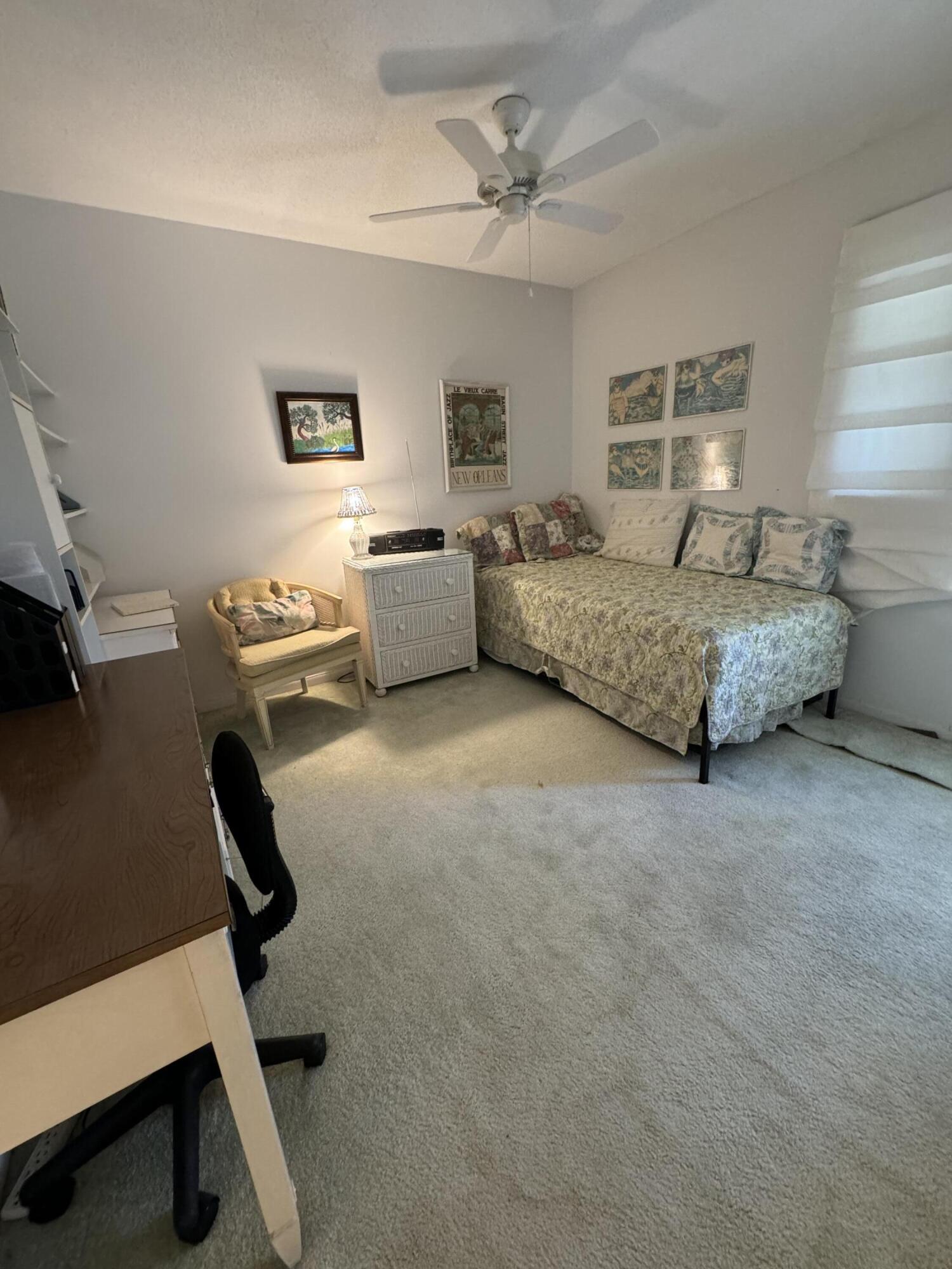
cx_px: 476
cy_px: 634
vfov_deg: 102.1
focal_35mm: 14
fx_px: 513
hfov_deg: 85.7
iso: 320
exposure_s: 1/60
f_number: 2.2
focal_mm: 2.22
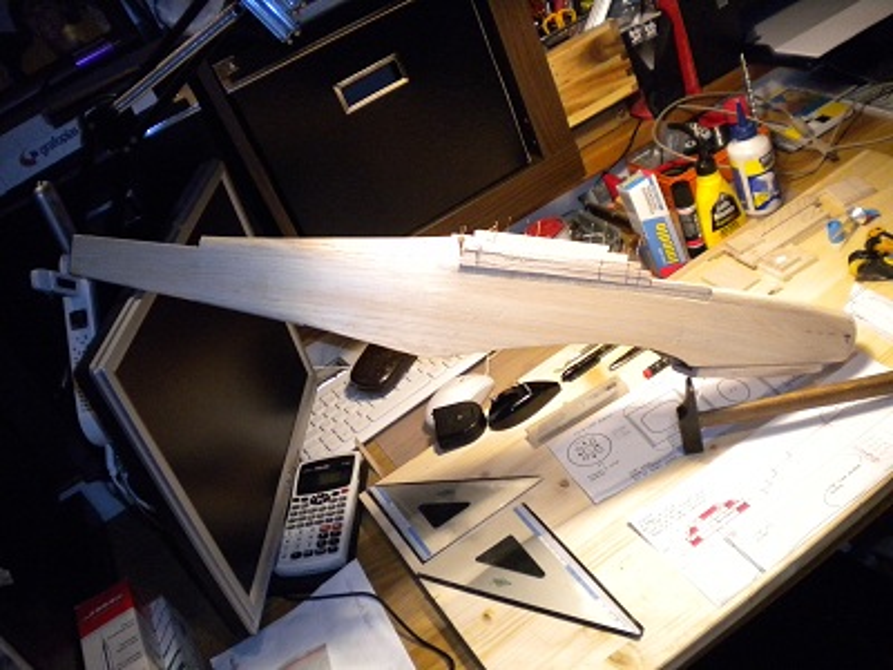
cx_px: 446
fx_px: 903
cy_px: 335
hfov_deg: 52.6
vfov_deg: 40.7
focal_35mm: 35
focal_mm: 6.3
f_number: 3.1
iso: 400
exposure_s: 1/56
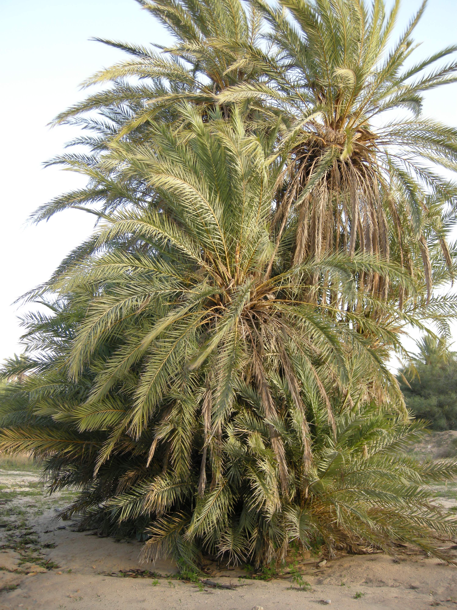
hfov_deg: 40.7
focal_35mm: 35
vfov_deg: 52.6
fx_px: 616
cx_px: 228
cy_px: 305
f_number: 3
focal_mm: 7.5
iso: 64
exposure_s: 1/74.7
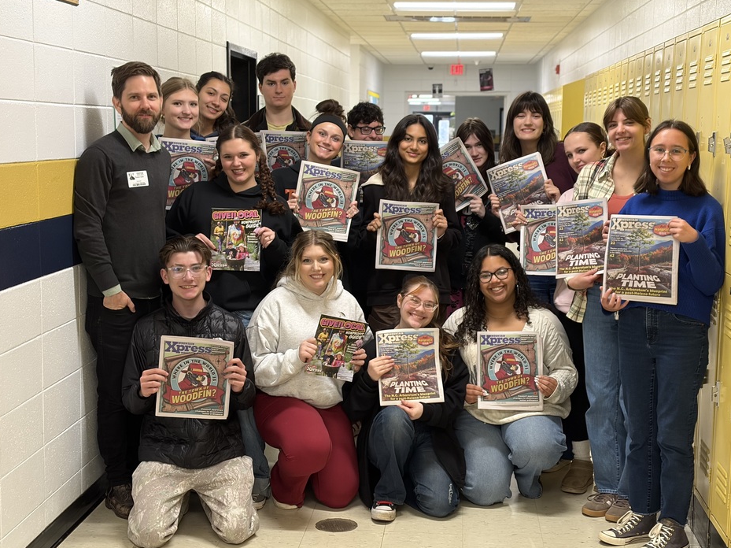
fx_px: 1182
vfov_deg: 26.1
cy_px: 278
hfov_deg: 34.4
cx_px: 382
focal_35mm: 56
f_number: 1.6
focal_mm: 5.96
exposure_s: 1/40
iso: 125
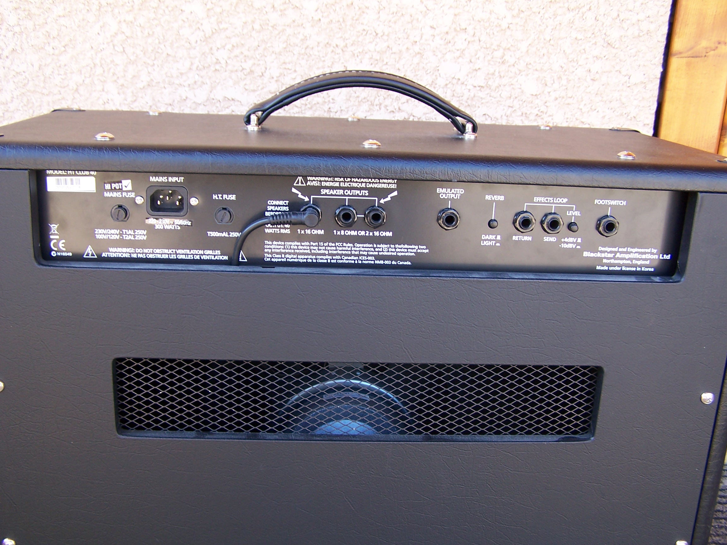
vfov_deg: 37.7
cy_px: 272
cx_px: 364
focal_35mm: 38
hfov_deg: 49.0
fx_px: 798
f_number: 2.8
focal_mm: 6.3
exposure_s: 1/45
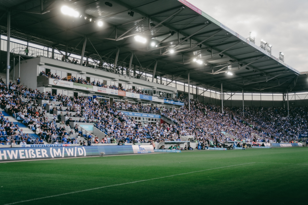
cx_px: 154
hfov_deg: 46.4
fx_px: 359
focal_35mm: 42
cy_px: 102
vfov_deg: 31.9
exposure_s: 1/640
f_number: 2.8
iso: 320
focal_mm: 42
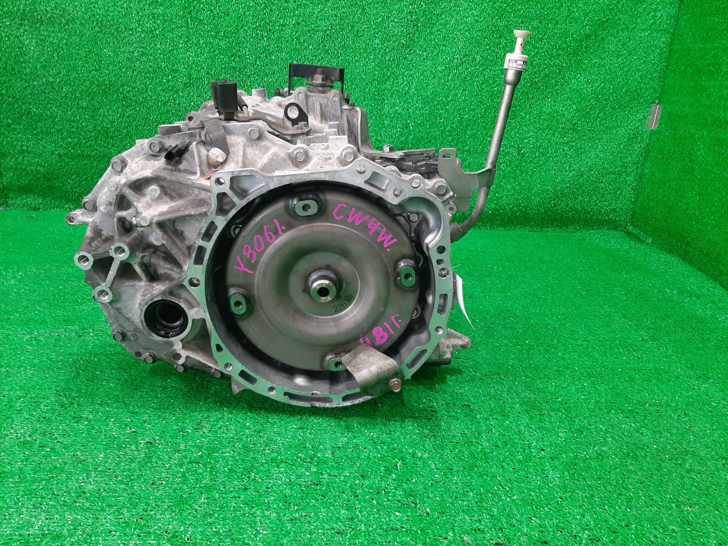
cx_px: 364
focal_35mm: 26
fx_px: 547
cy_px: 273
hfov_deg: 67.3
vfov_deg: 53.1
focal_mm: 3.93
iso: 109
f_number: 1.7
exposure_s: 1/50
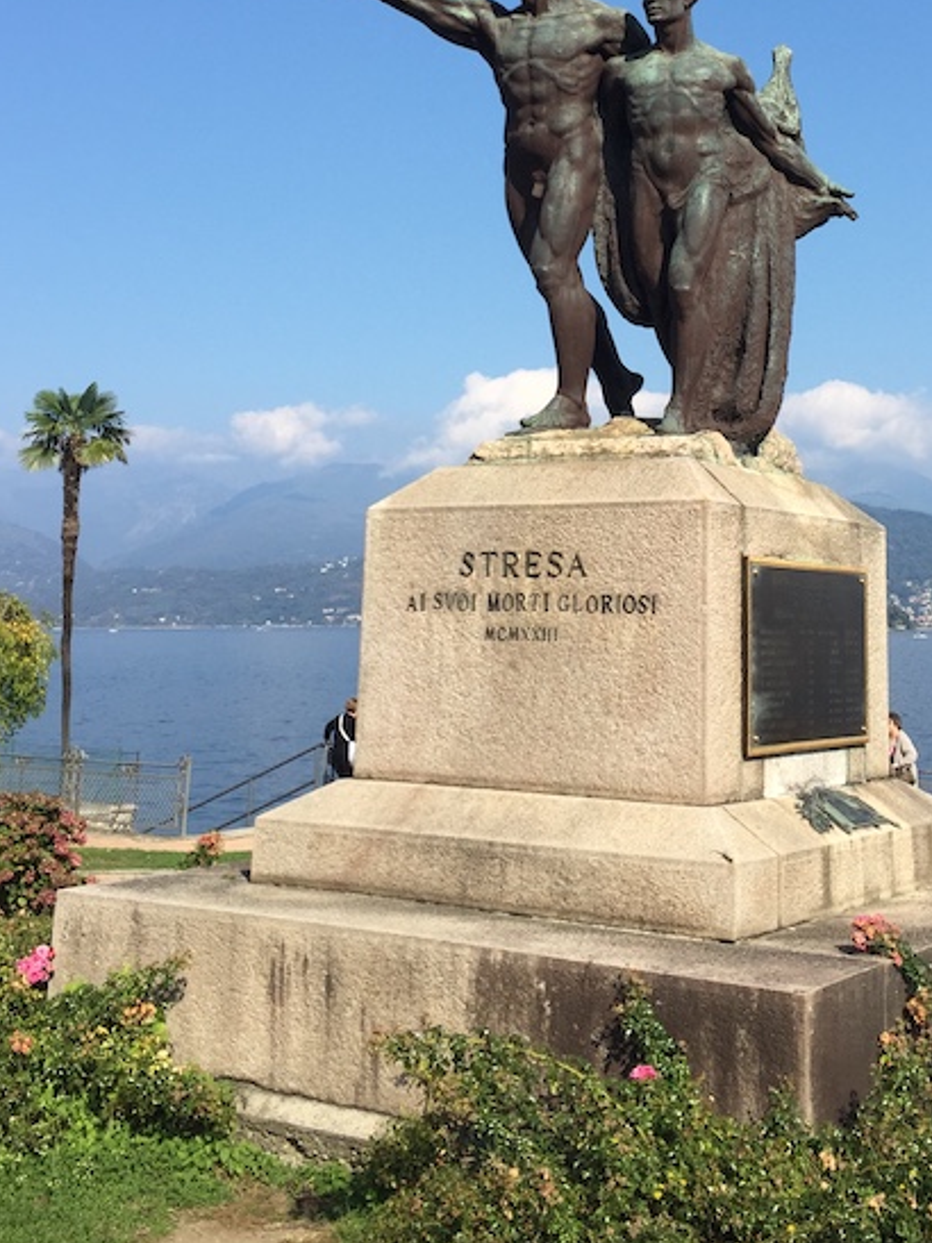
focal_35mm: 46
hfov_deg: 31.3
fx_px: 1652
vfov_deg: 40.3
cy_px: 333
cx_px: 625
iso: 32
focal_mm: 4.15
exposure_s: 1/1721
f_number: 2.2
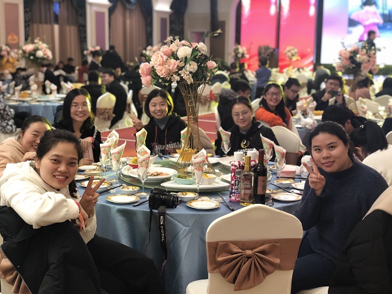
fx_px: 589
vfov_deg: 28.0
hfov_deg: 36.8
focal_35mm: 52
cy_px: 147
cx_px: 196
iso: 100
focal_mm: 6
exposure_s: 1/56
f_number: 2.4
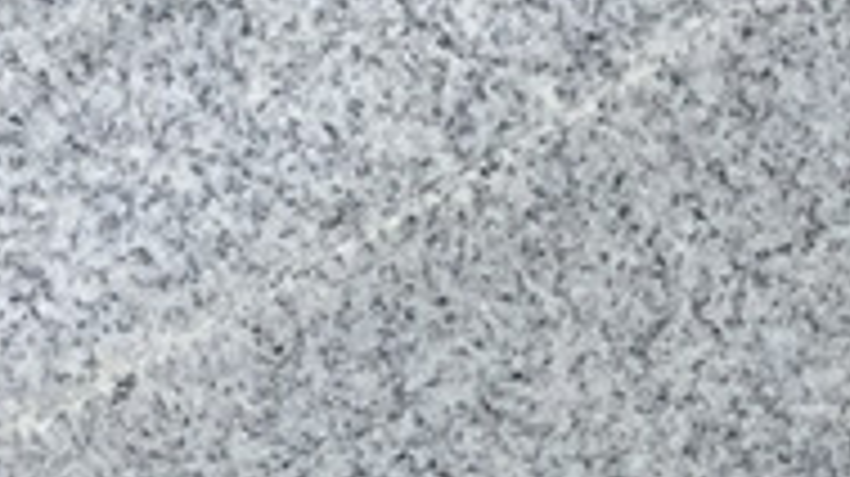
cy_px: 1208
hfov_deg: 12.9
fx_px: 3626
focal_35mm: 161
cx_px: 1129
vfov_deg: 7.0
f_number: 2.4
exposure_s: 1/522
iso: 25
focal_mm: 3.3
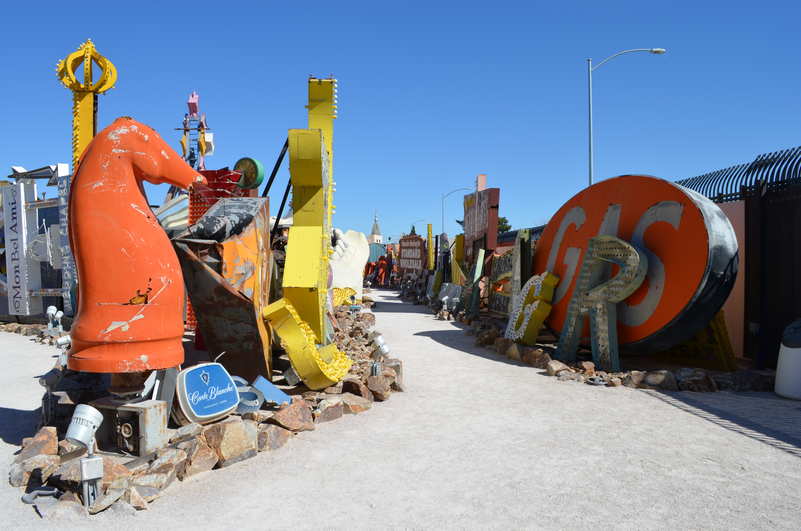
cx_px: 400
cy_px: 266
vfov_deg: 47.7
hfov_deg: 67.5
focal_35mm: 27
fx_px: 600
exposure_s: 1/320
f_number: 9
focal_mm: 18
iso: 100
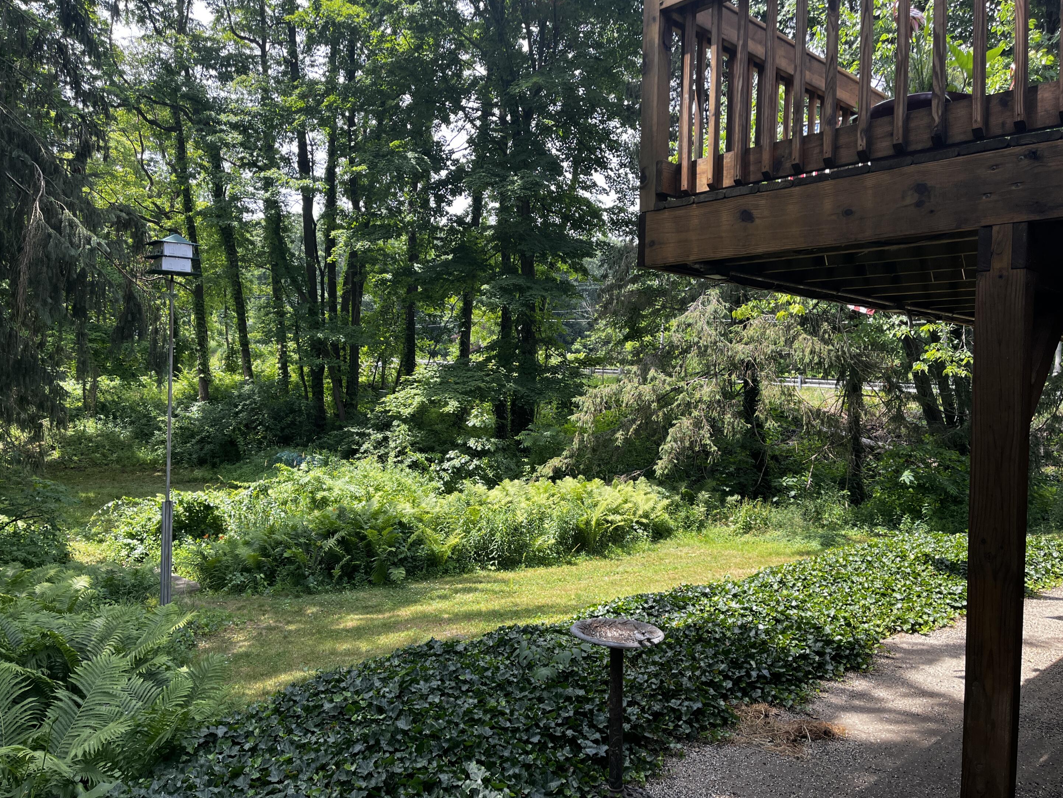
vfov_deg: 51.4
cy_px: 387
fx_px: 829
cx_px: 529
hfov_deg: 65.3
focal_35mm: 27
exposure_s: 1/520
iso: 50
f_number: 1.6
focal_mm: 5.1
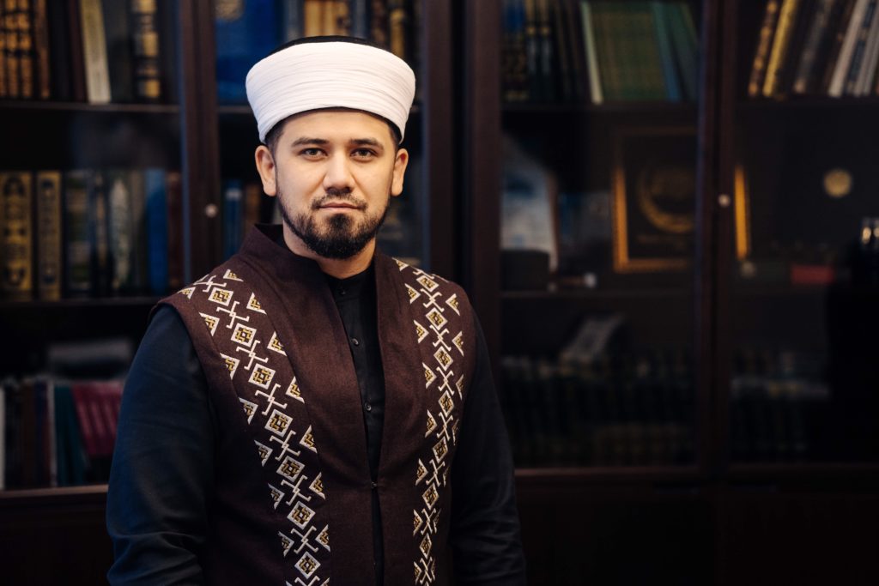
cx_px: 440
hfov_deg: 24.2
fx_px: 2051
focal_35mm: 84
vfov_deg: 16.3
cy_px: 293
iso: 500
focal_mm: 56
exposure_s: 1/200
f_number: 1.8
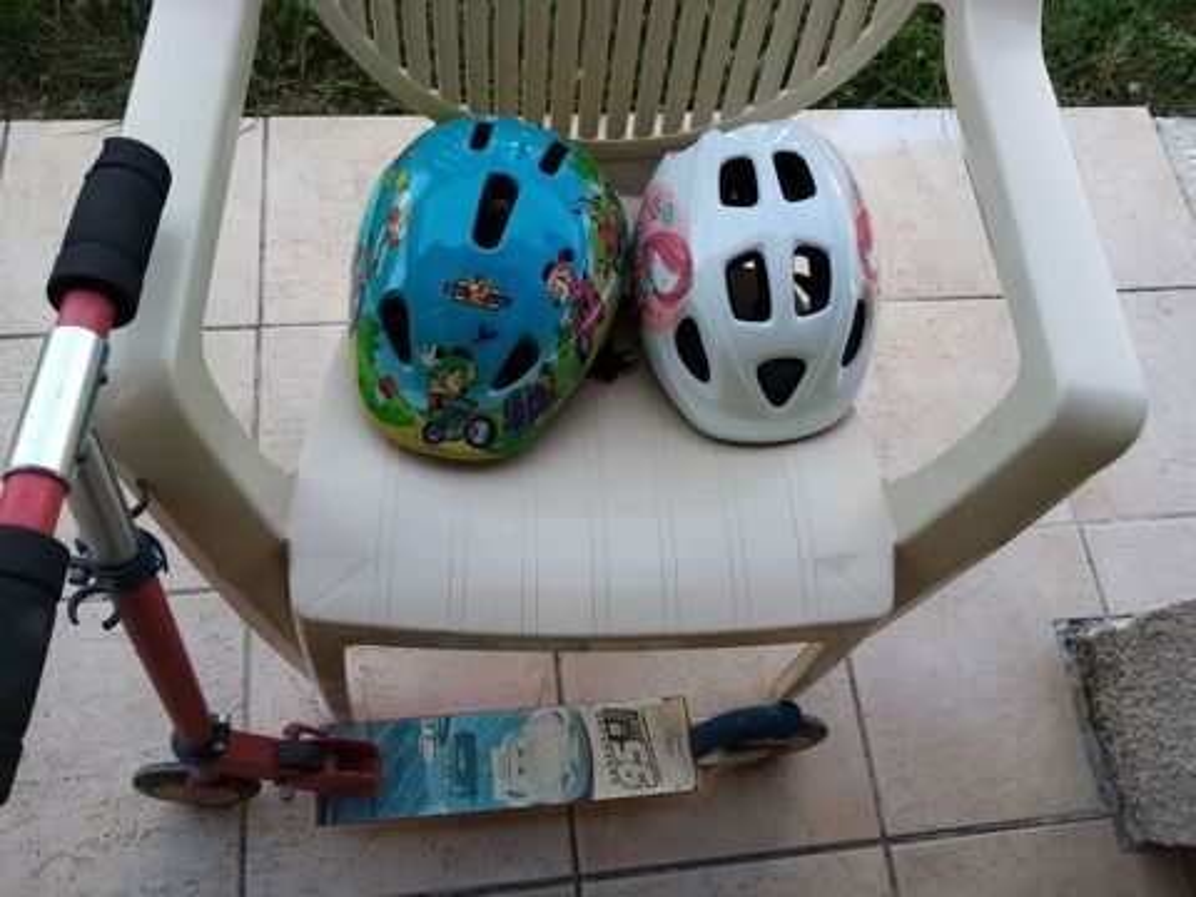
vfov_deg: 53.1
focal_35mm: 26
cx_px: 598
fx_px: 898
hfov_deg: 67.3
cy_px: 448
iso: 104
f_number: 1.8
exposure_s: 1/274
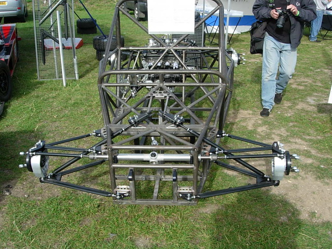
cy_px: 124
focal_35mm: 38
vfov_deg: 37.7
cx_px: 166
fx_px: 364
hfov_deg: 49.0
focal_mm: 7.8
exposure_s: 1/395
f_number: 4.8
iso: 64
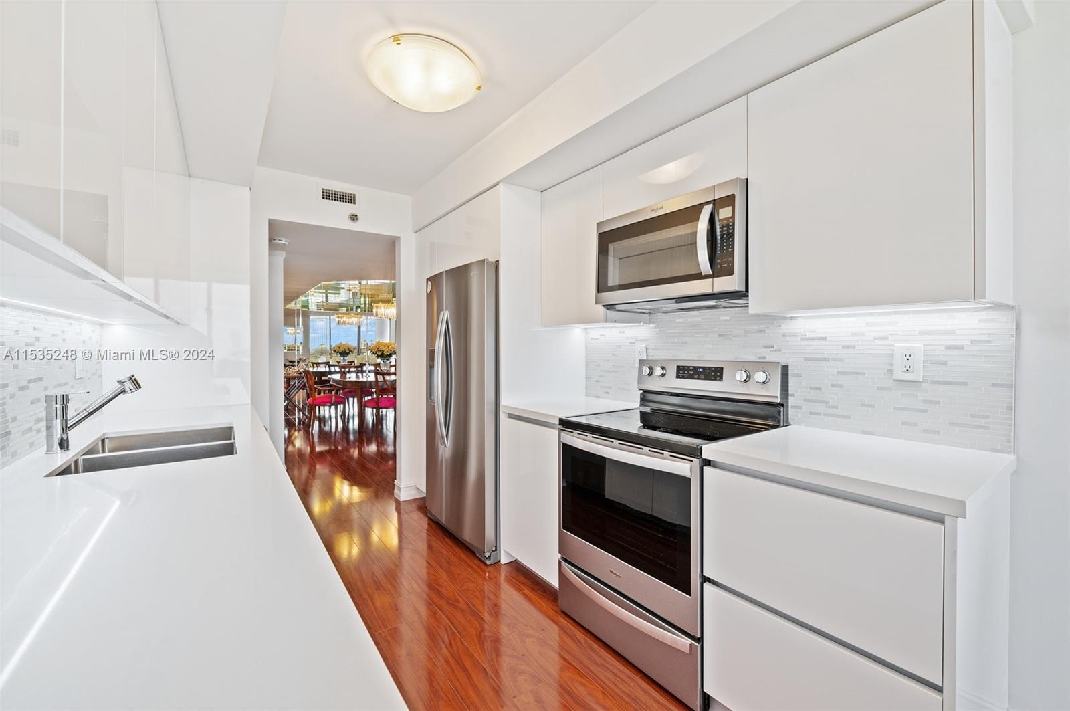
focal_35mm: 14
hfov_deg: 104.3
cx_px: 535
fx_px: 416
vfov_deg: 81.1
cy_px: 356
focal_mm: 14
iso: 200
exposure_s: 1/10
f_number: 8
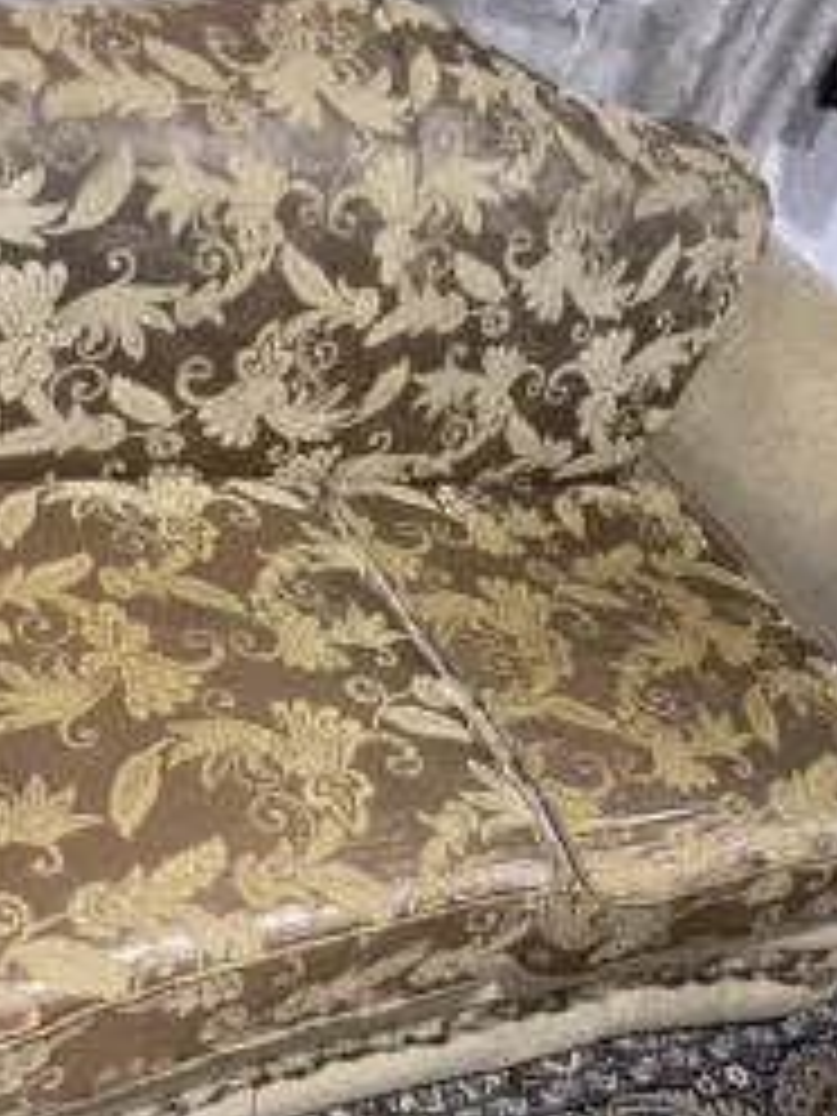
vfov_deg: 44.6
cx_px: 270
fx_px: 1354
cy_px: 446
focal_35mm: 42
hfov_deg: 34.0
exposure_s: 1/60
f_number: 1.6
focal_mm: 5.1
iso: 500
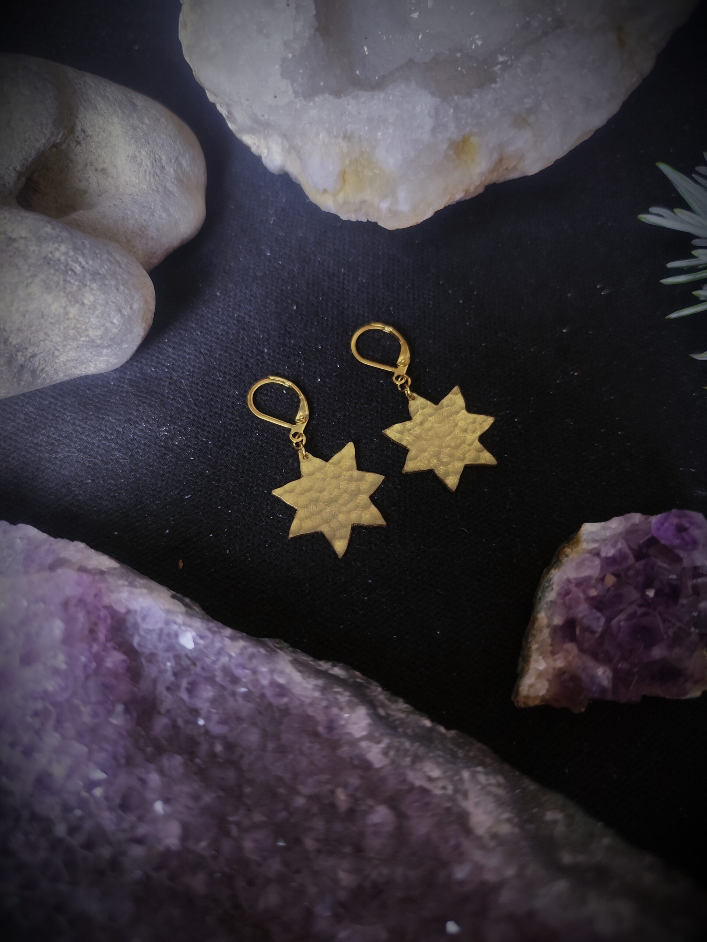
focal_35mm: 23
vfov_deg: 73.9
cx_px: 354
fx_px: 626
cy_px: 471
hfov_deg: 58.9
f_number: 1.65
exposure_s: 1/25
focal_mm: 6.19
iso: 320
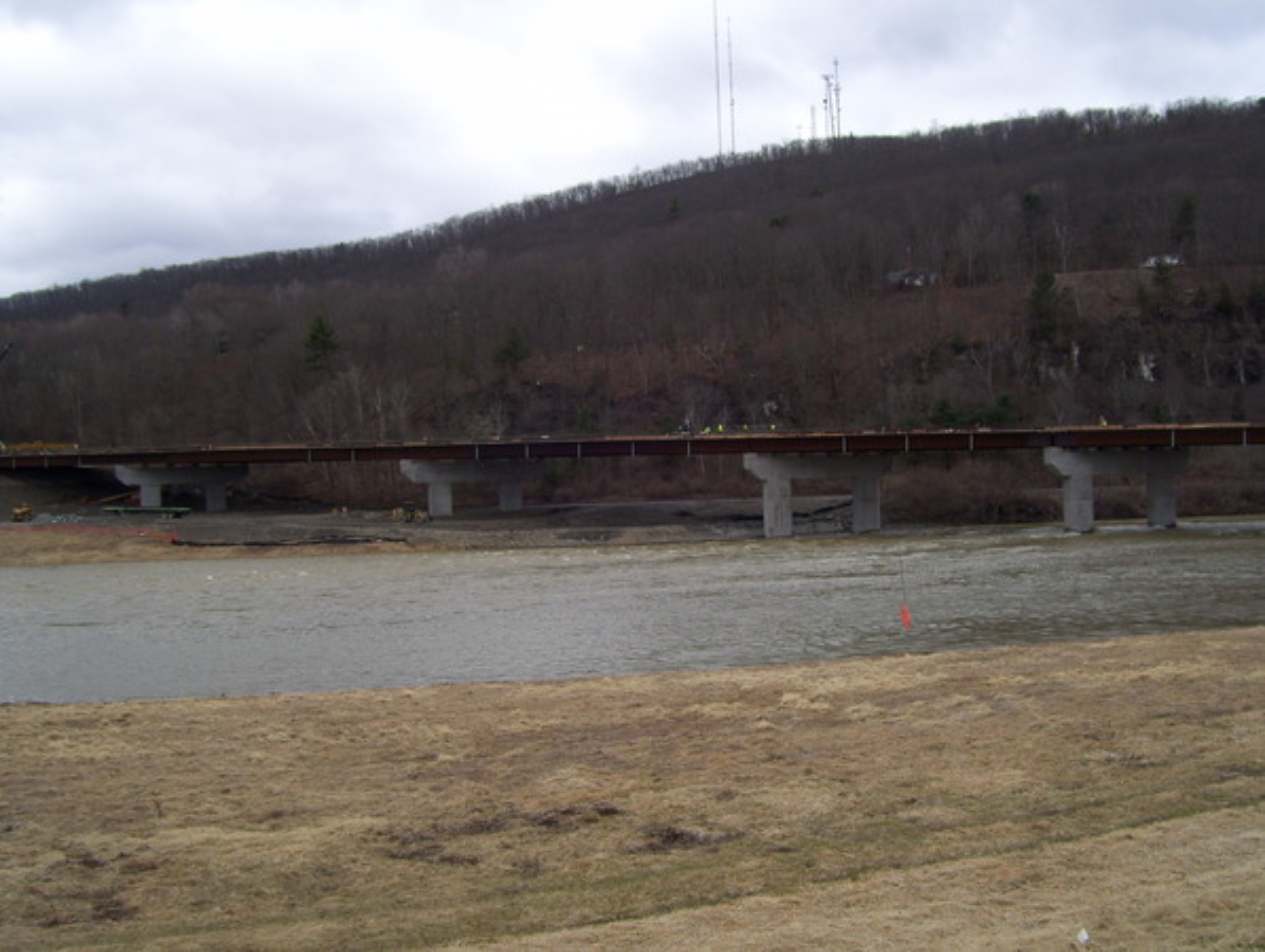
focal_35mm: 36
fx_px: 1317
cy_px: 476
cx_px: 632
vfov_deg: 39.7
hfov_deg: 51.3
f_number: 4.8
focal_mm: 6
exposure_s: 1/320
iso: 80
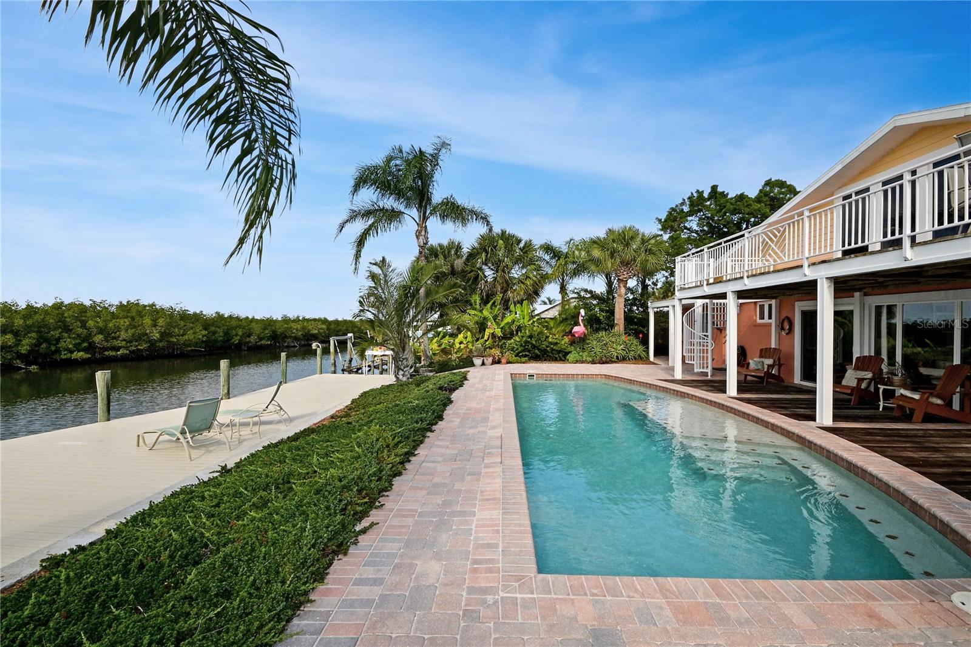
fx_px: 404
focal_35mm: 15
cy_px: 324
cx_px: 486
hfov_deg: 100.4
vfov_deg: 77.3
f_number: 22
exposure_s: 1/200
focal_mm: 10
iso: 500
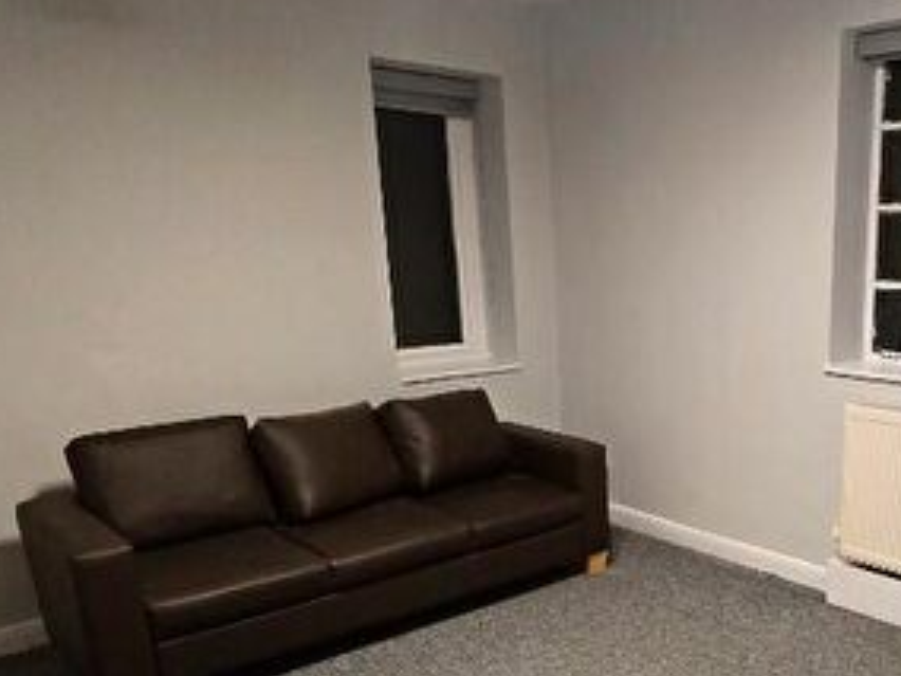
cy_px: 500
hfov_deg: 52.7
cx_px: 736
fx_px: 833
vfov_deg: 42.9
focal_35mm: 32
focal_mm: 2.2
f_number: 2.2
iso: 800
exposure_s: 1/50
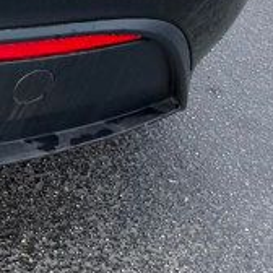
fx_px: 1151
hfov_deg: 11.7
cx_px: -325
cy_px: -283
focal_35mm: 129
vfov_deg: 12.0
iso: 100
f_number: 1.78
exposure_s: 1/1949
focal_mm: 6.76
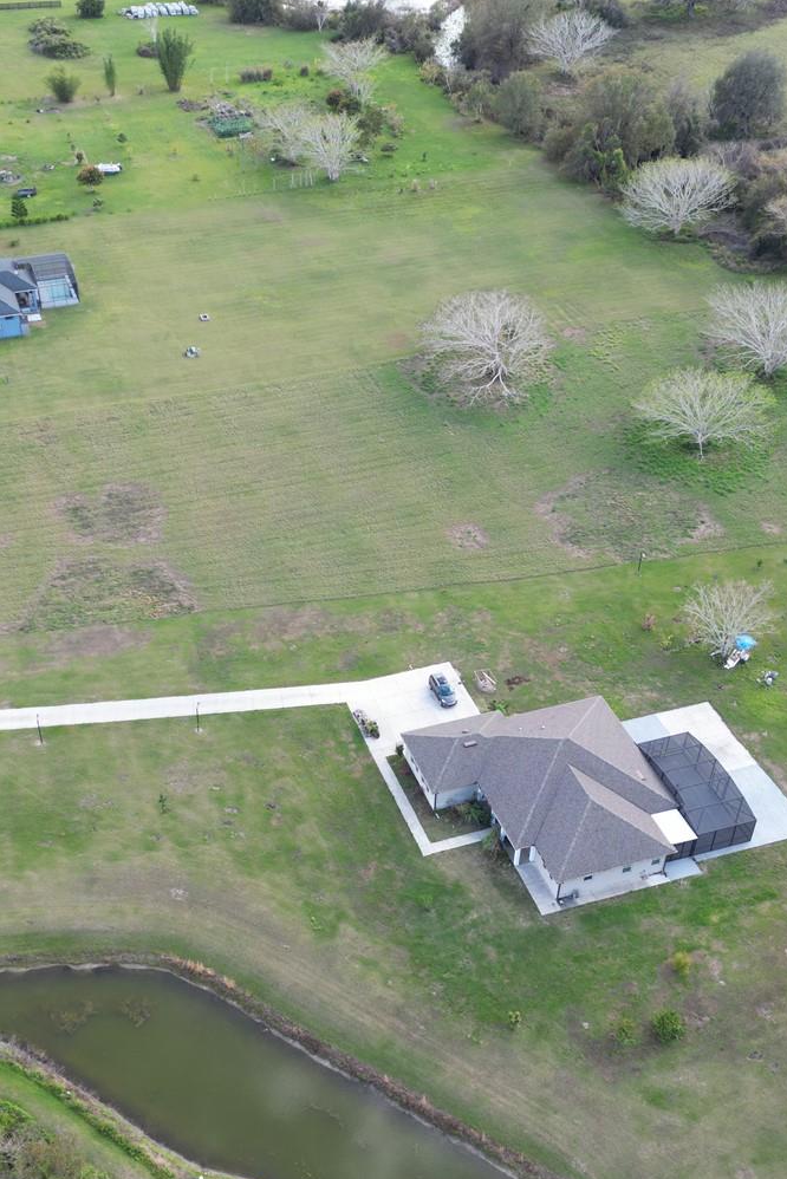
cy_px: 690
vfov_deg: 48.2
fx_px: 1311
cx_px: 339
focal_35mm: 40
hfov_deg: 33.4
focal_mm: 6.72
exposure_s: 1/320
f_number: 1.7
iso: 100
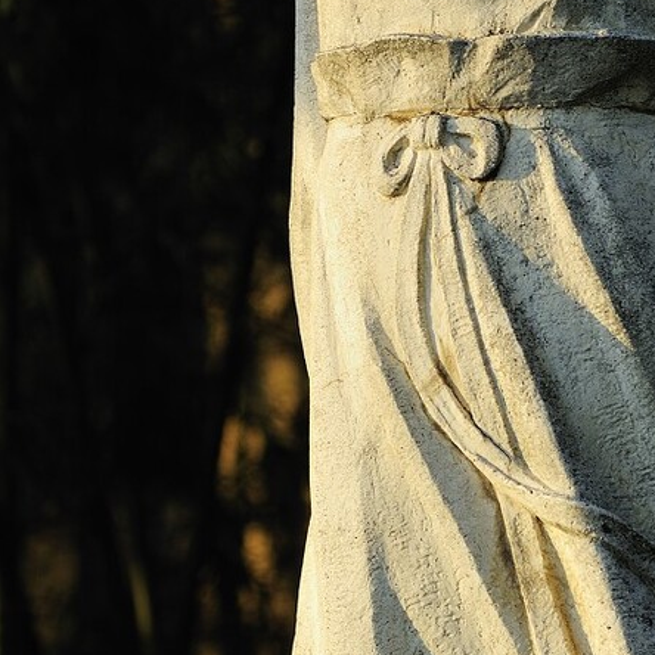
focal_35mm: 690
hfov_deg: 2.5
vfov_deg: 2.5
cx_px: 591
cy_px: -81
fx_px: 14771
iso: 100
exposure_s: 1/160
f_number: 4.5
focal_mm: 200
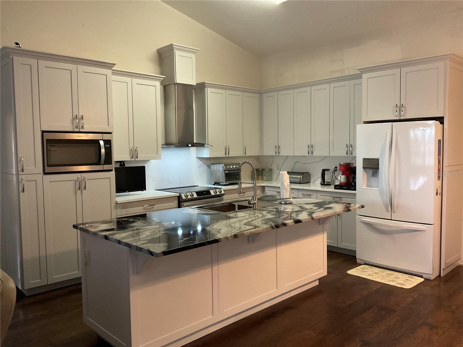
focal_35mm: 29
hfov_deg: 61.7
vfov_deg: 48.2
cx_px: 232
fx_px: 388
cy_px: 174
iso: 200
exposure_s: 1/40
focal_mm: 3
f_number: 1.8
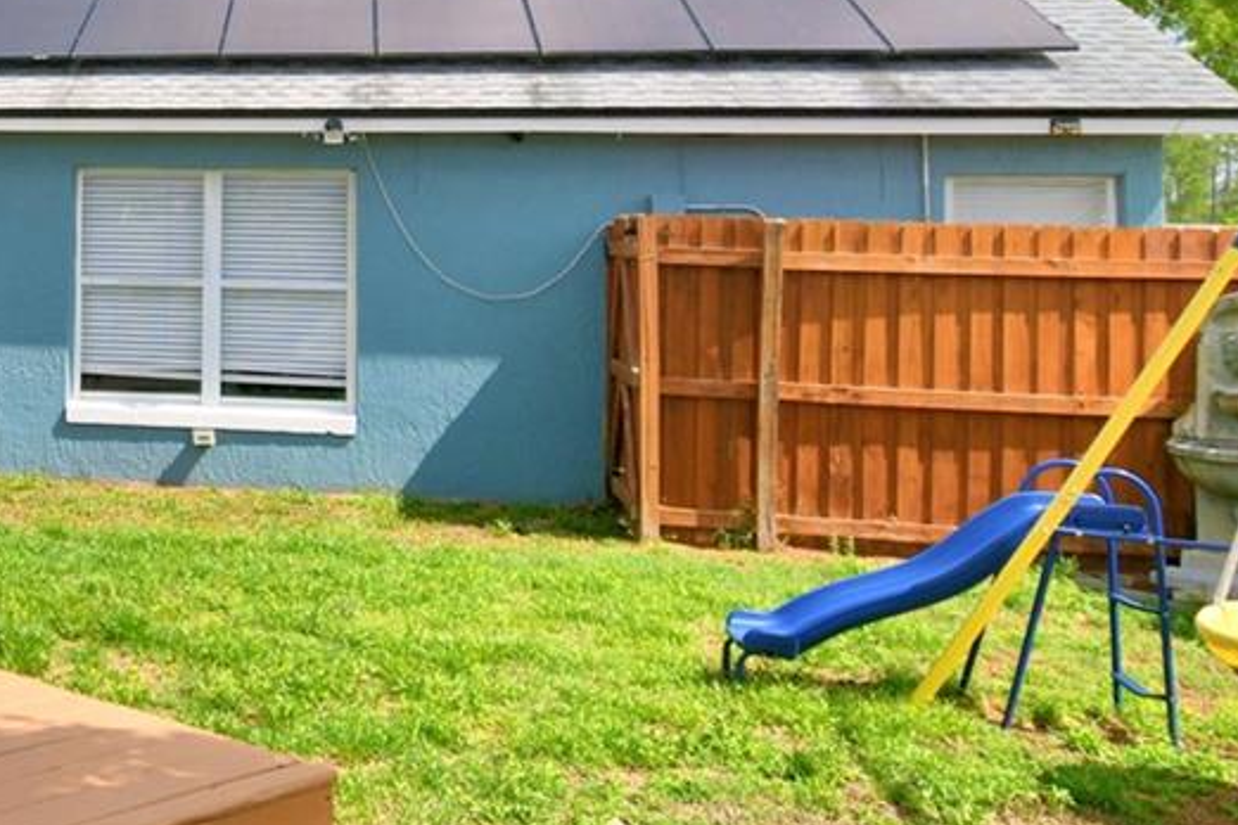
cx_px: -14
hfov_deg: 37.9
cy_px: 168
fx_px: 1582
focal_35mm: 46
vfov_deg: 28.6
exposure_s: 1/1250
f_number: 4.5
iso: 100
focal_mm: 10
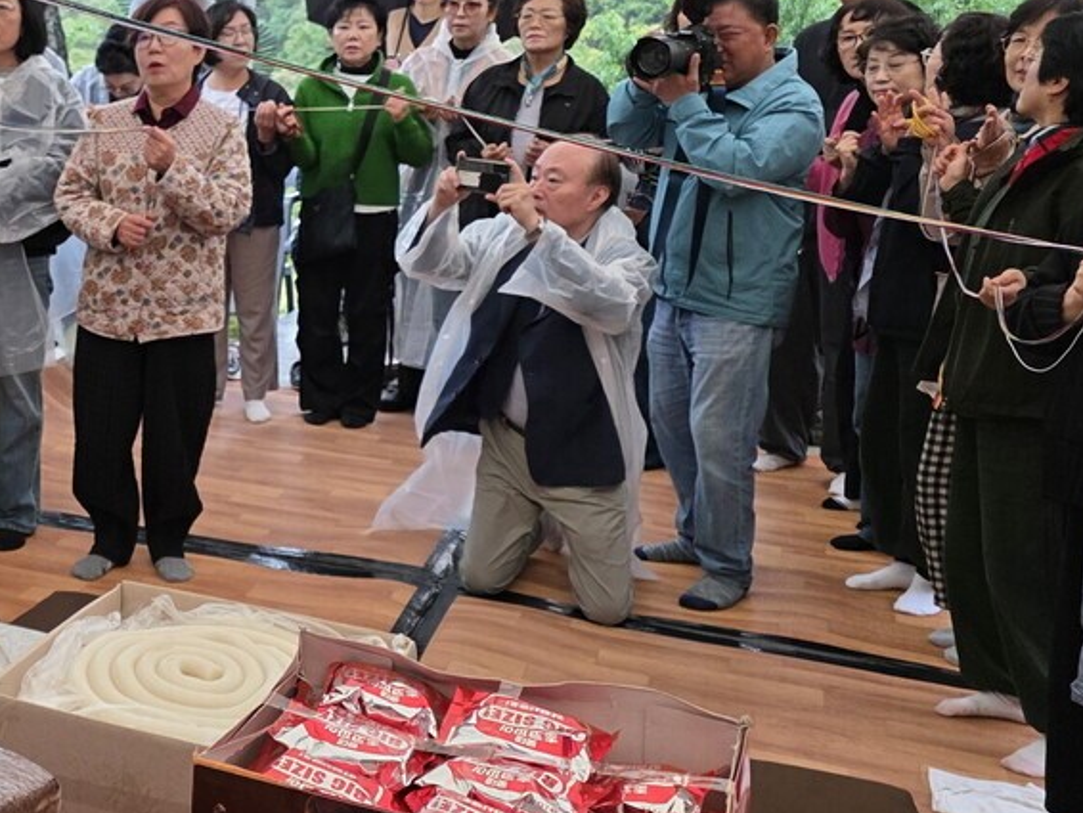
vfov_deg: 28.0
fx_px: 1628
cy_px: 310
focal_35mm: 52
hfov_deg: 33.9
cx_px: 29
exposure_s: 1/180
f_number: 1.7
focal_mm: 6.3
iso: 160
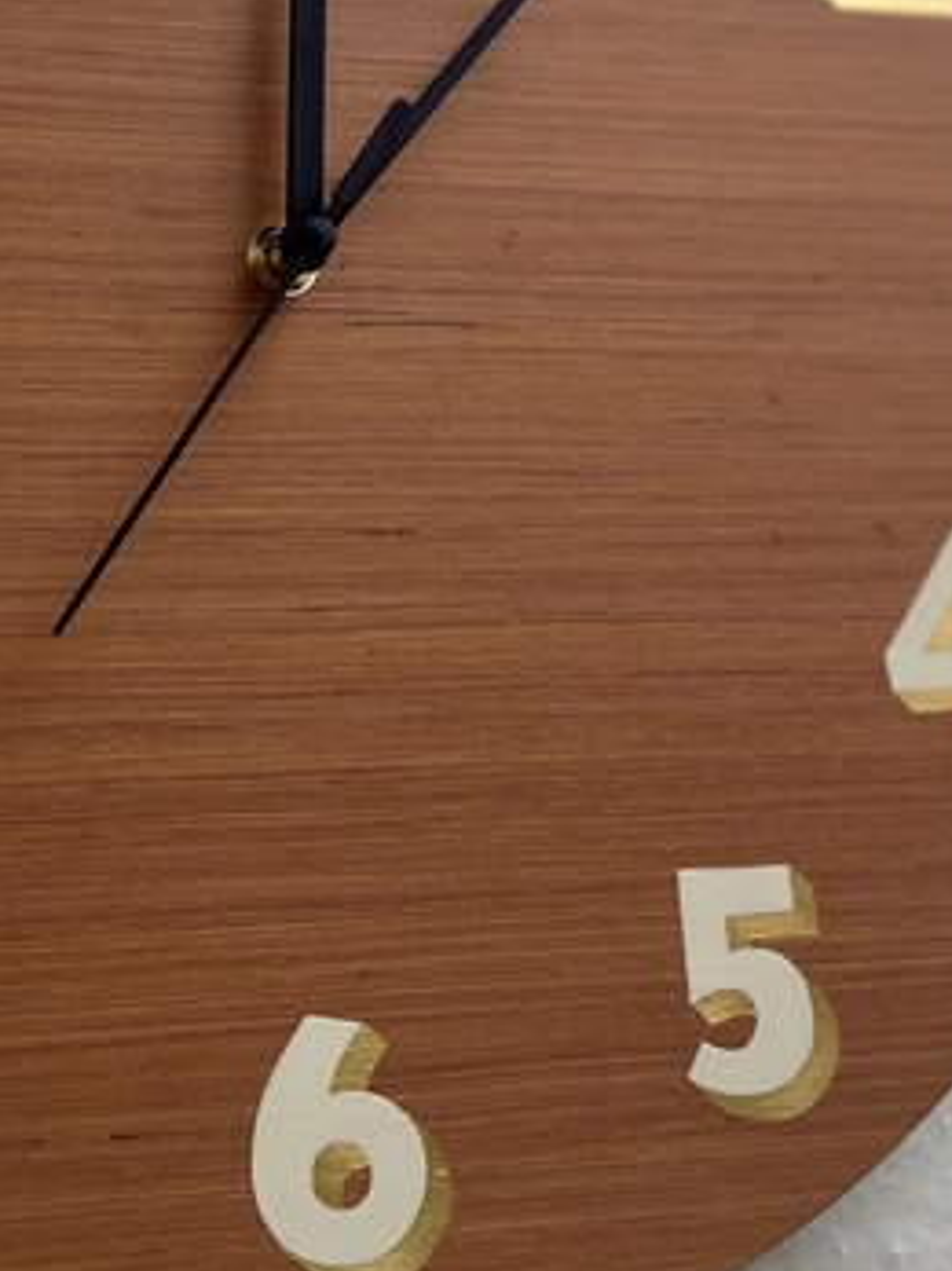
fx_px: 2422
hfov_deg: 21.9
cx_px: 146
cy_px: 374
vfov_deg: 29.1
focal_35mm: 66
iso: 50
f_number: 1.5
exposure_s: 1/100
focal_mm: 5.7
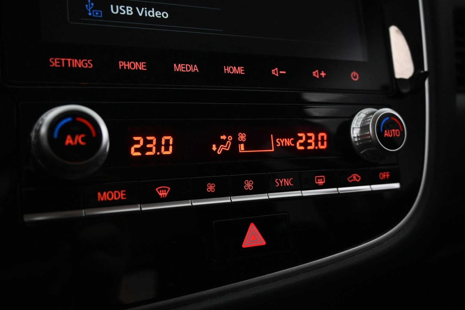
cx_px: 233
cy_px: 152
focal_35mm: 35
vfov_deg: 37.9
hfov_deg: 54.4
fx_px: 452
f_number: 4
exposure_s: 1/15
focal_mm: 22
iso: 1600
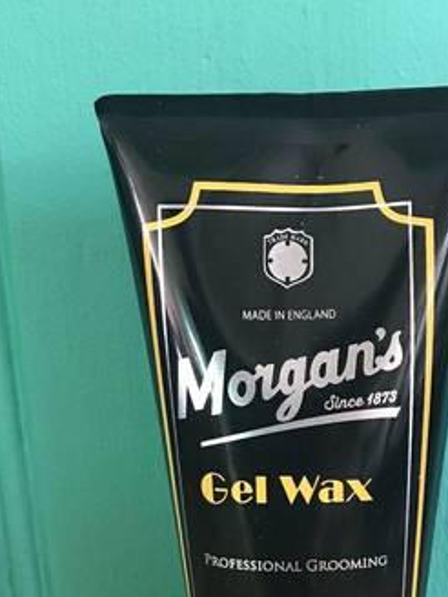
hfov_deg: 27.4
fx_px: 915
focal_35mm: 53
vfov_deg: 35.1
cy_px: 473
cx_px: 286
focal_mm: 4.15
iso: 100
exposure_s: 1/17
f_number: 2.2
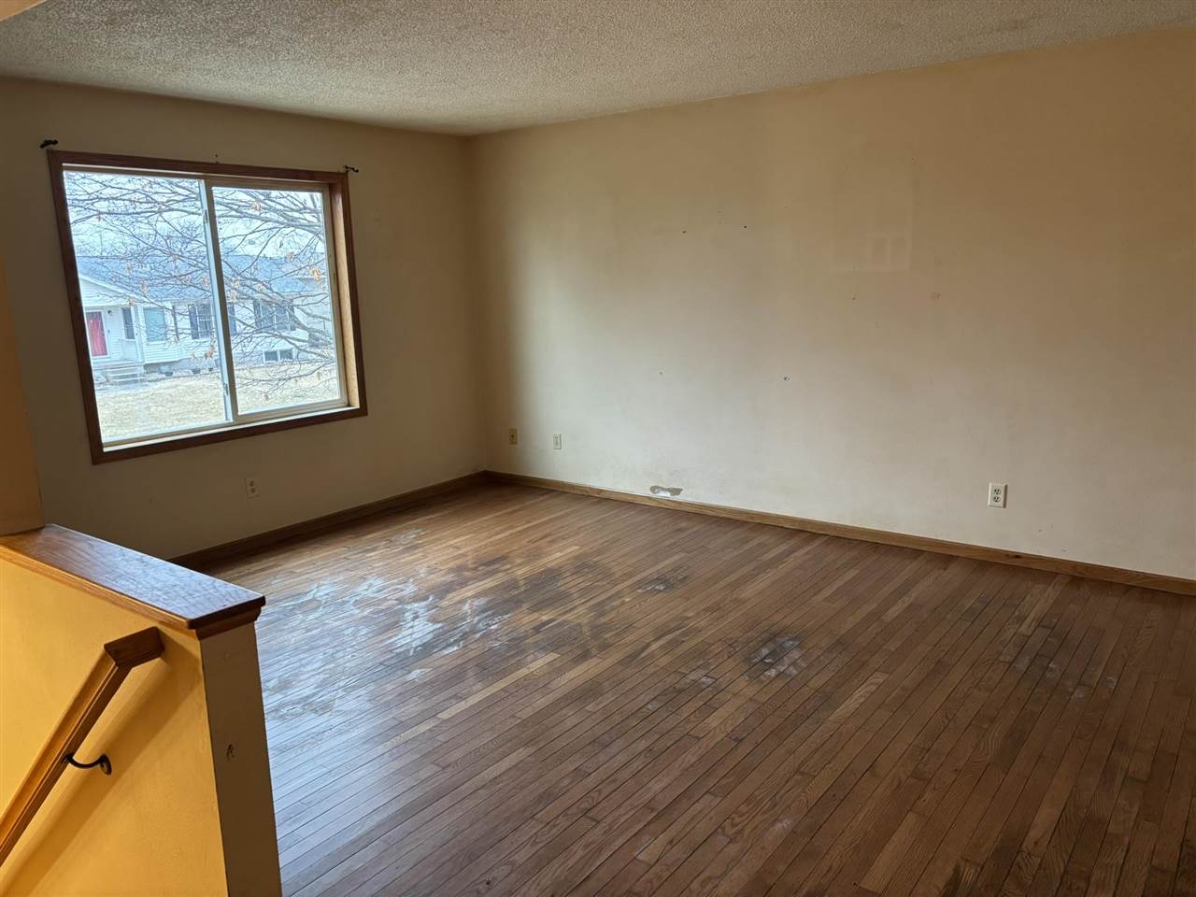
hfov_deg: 67.3
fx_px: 898
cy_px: 448
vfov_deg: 53.1
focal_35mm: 26
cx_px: 598
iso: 250
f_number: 1.6
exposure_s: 1/60
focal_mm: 5.96
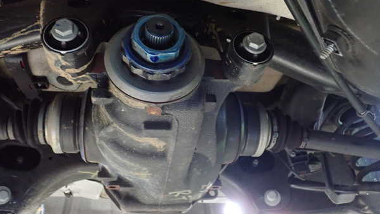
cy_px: 111
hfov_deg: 59.5
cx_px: 189
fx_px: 332
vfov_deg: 35.6
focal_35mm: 33
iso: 1000
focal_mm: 5.5
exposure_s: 1/30
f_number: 2.3
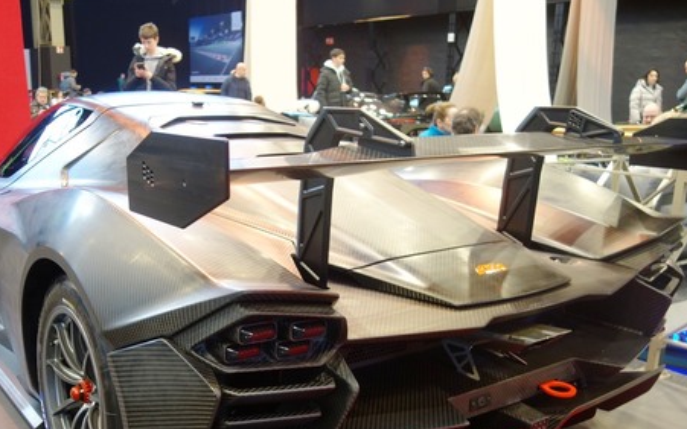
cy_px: 301
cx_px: 277
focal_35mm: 38
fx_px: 712
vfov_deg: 33.2
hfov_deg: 51.2
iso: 160
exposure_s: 1/30
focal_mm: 10.4
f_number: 1.8
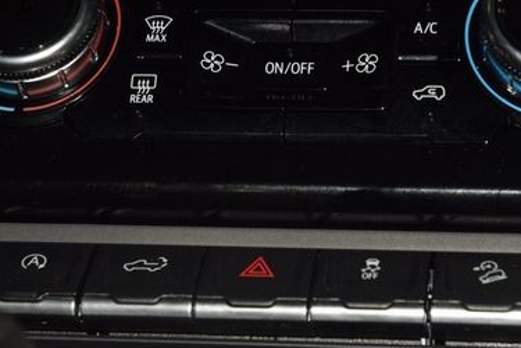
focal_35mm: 179
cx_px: 286
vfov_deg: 7.7
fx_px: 2590
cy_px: 58
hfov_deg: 11.5
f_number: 8
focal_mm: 70
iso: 100
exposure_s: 1/125
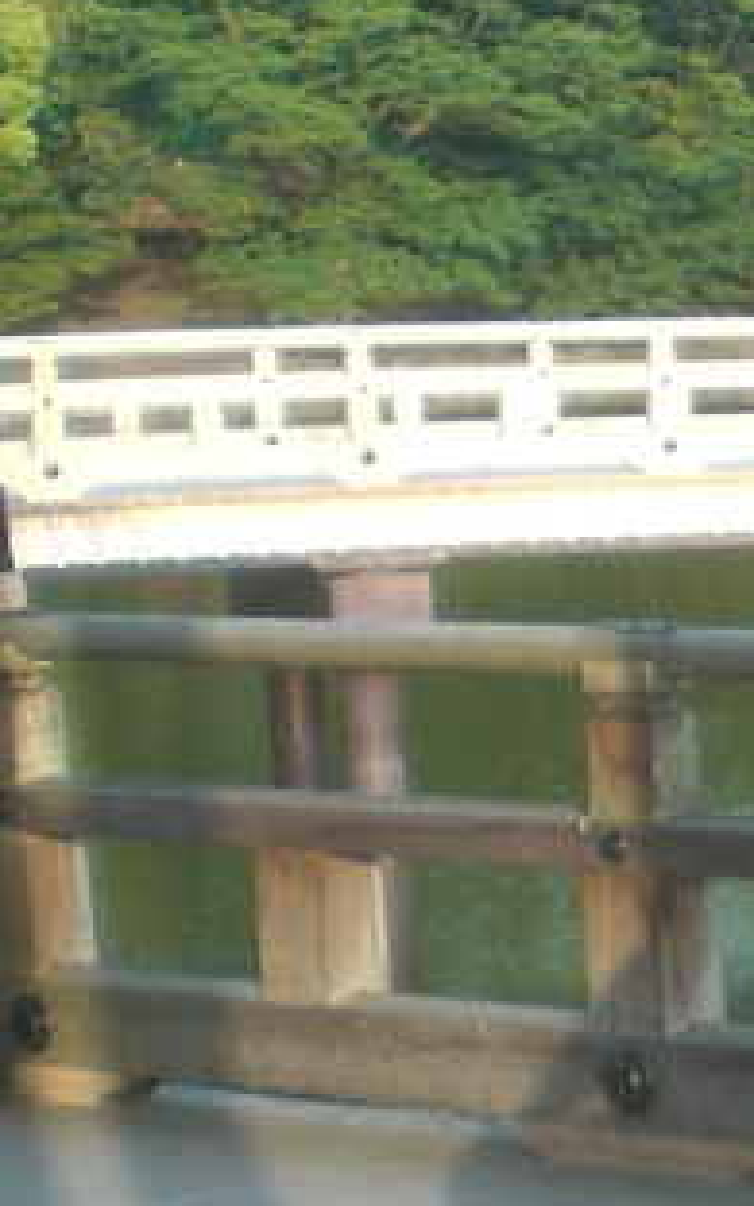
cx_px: 1929
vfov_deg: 16.1
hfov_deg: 9.0
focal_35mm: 129
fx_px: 4241
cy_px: 935
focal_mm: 6.3
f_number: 3.1
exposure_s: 1/100
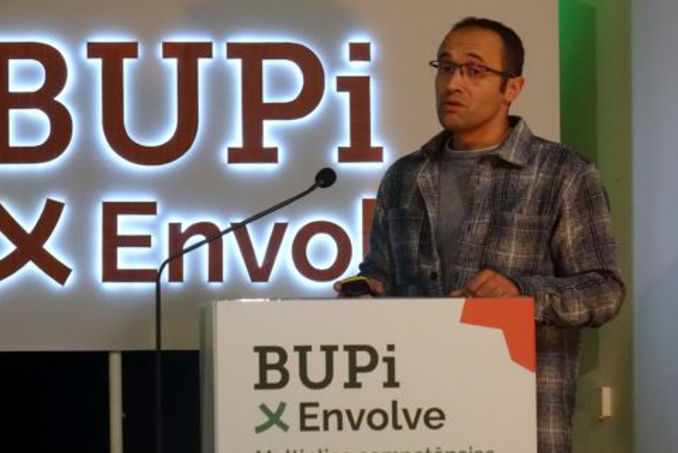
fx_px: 3071
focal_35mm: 163
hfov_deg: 12.6
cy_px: 138
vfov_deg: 8.4
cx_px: 328
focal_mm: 40.05
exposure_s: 1/500
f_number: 4
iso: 2000
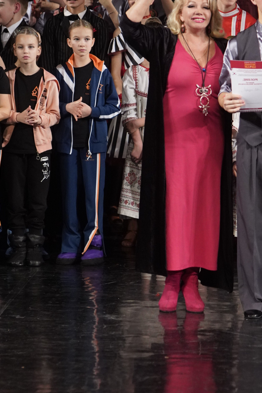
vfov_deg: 5.4
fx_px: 4202
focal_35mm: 385
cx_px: 184
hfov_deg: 3.6
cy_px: 133
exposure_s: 1/500
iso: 2500
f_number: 2.8
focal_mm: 155
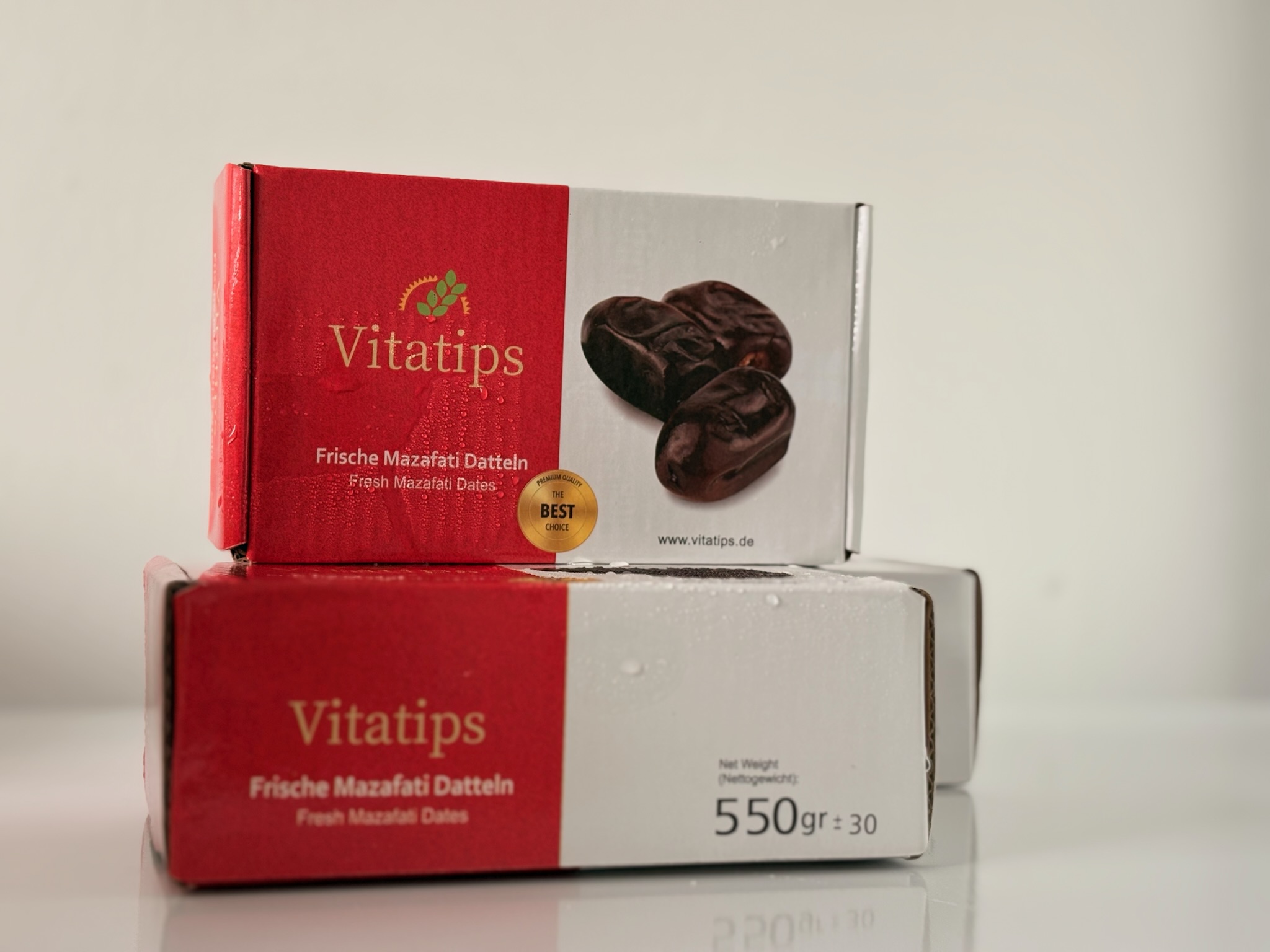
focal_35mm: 52
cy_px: 476
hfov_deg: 36.8
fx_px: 1908
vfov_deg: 28.0
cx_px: 635
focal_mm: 5.96
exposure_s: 1/64
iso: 50
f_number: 1.6
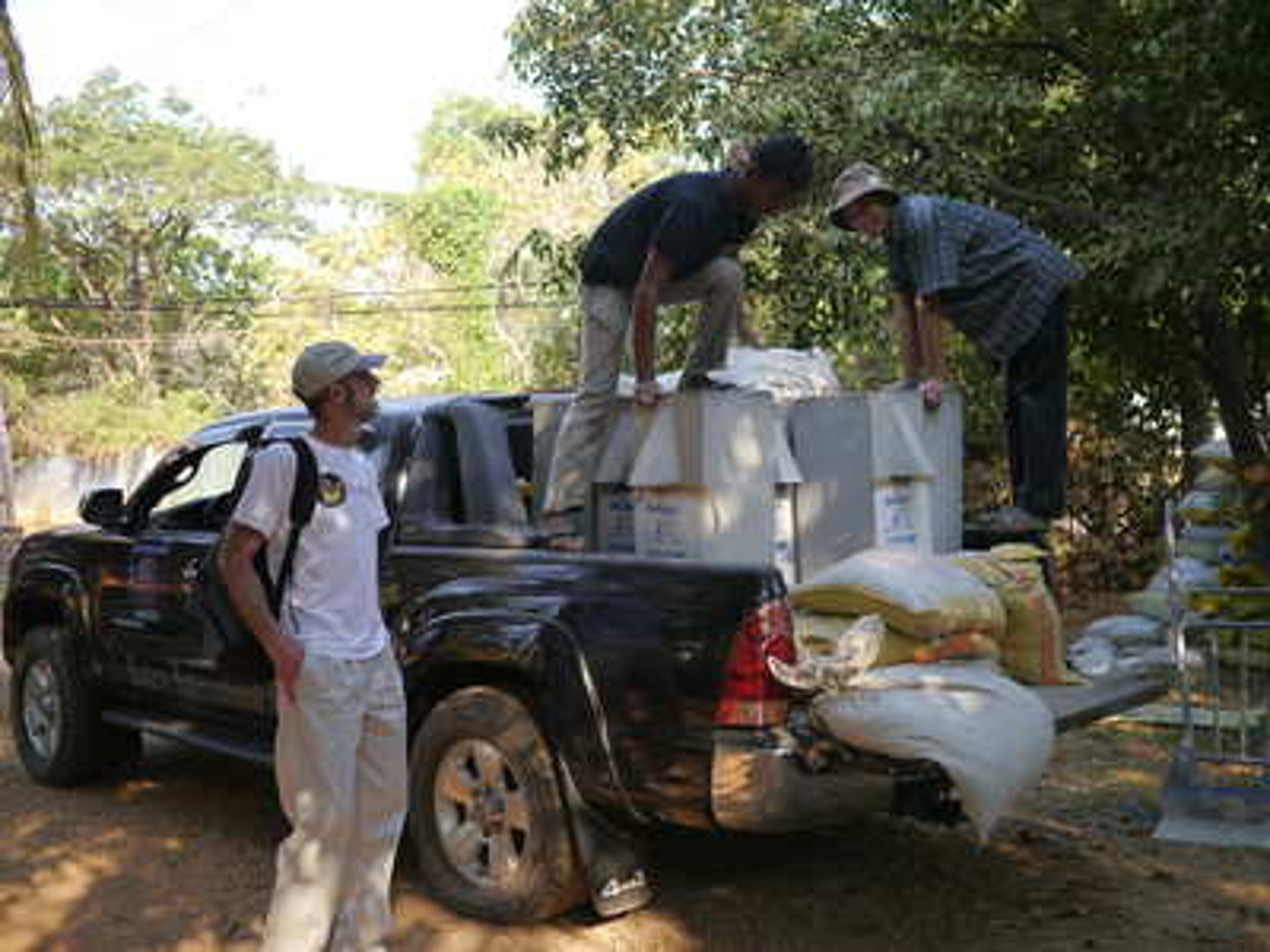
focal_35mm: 40
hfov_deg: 46.8
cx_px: 635
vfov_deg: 36.0
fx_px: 1468
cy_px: 476
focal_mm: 20
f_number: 1.7
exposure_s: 1/640
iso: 160
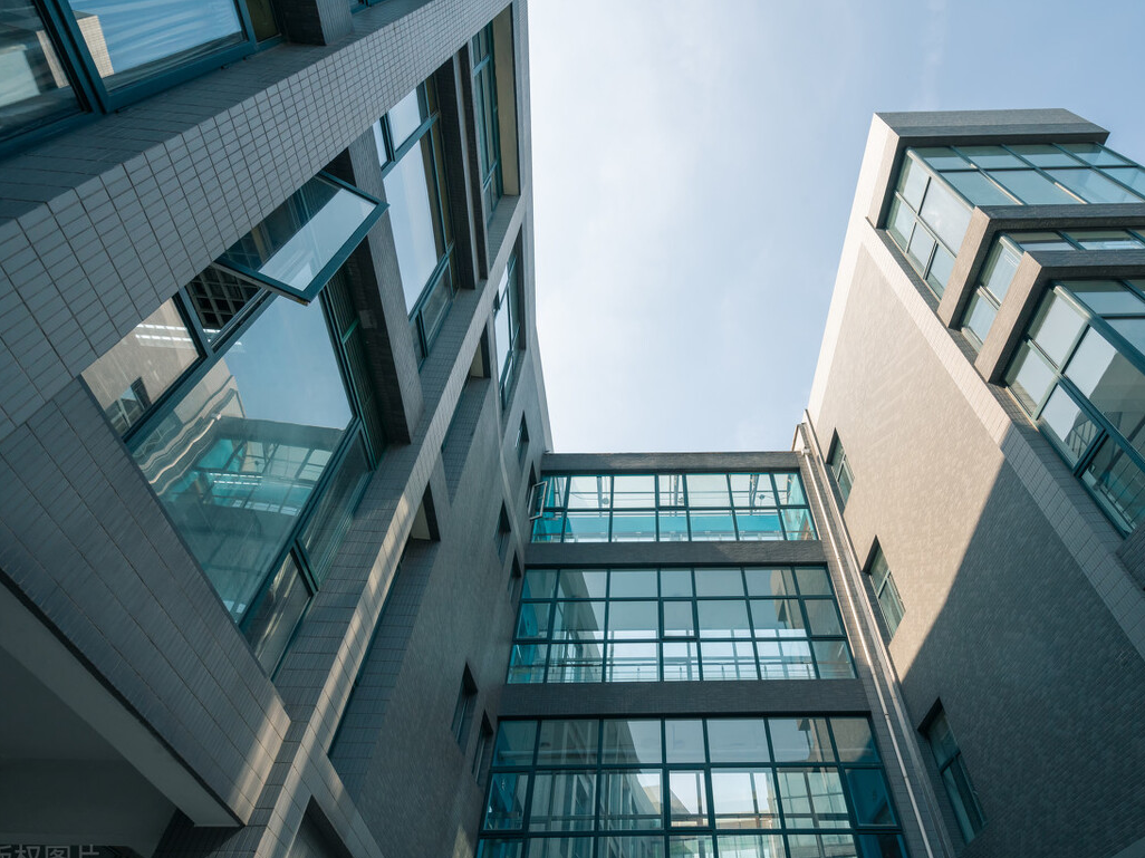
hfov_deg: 87.3
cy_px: 436
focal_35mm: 18
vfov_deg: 71.6
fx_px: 595
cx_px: 650
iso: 640
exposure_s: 1/320
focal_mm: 16
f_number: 11
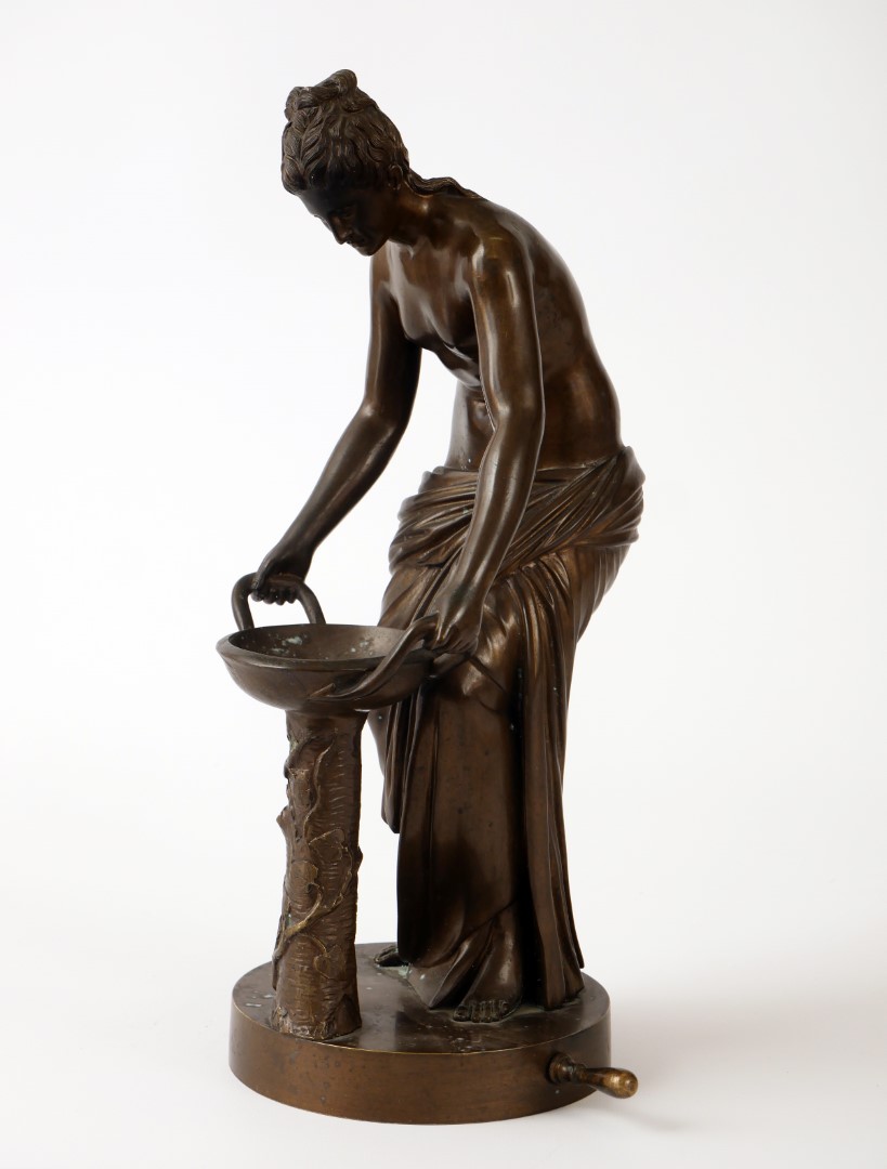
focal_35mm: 92
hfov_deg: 16.2
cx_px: 444
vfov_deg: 21.2
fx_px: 3121
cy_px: 584
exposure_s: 1/100
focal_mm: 46
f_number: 8
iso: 200
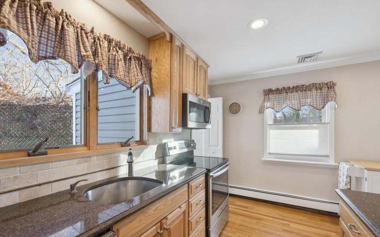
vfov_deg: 74.7
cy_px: 128
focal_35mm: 15
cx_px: 187
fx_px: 155
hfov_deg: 101.5
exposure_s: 1/200
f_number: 8
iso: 400
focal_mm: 14
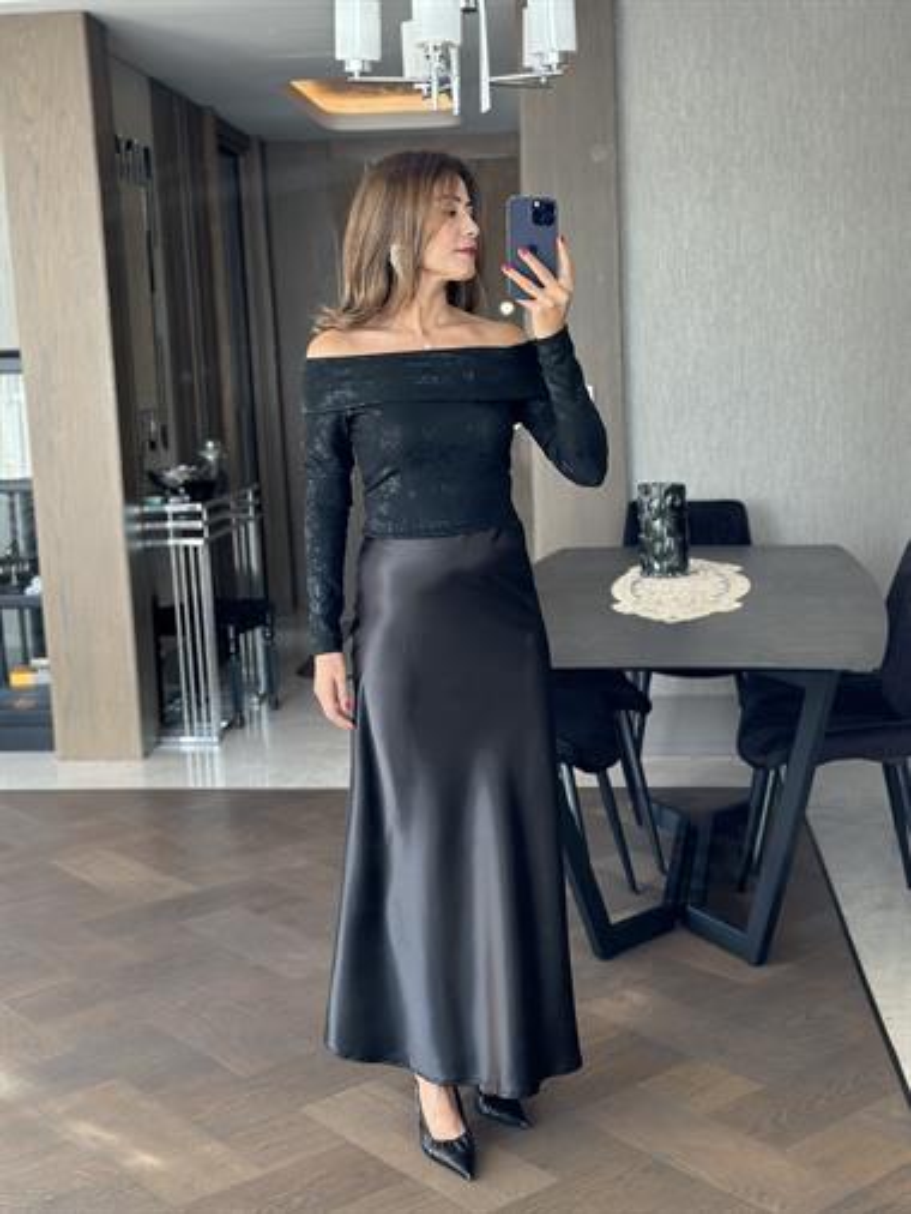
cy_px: 607
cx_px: 456
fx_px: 1683
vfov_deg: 39.6
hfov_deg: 30.3
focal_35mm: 48
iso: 125
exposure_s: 1/80
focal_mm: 6.86
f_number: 1.78
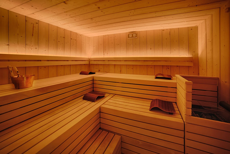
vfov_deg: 81.2
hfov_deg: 104.2
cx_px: 115
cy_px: 77
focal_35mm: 14
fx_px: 89
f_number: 5.6
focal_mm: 14
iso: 31
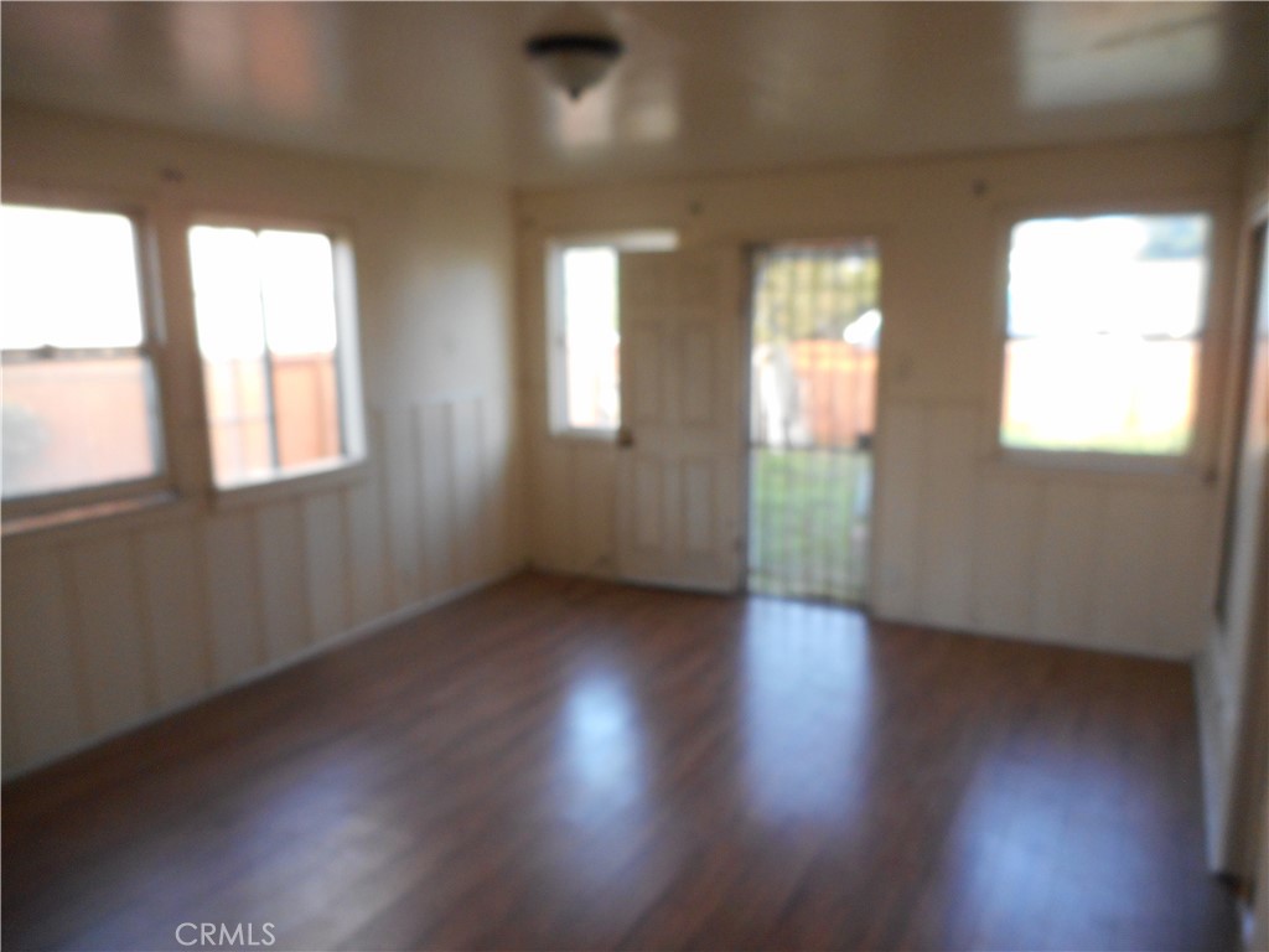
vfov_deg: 54.9
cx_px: 634
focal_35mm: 25
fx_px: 916
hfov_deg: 69.4
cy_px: 476
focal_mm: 4.5
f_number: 3.7
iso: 220
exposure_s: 1/30
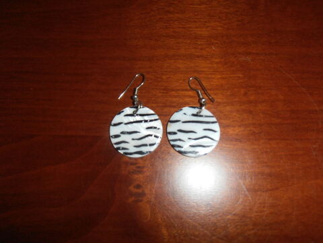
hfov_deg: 71.6
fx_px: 224
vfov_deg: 56.8
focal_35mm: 24
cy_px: 122
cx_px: 162
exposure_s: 1/30
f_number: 3
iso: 125
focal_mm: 4.2
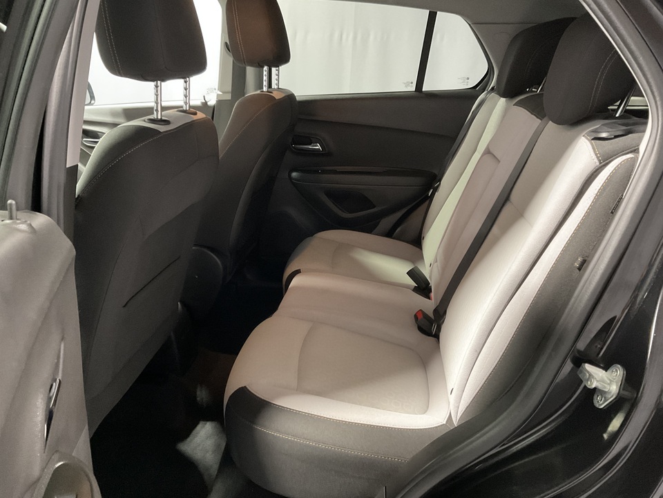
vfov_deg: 48.2
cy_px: 249
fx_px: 555
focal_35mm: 29
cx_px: 332
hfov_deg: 61.7
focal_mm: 3
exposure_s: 1/30
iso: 250
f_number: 1.8
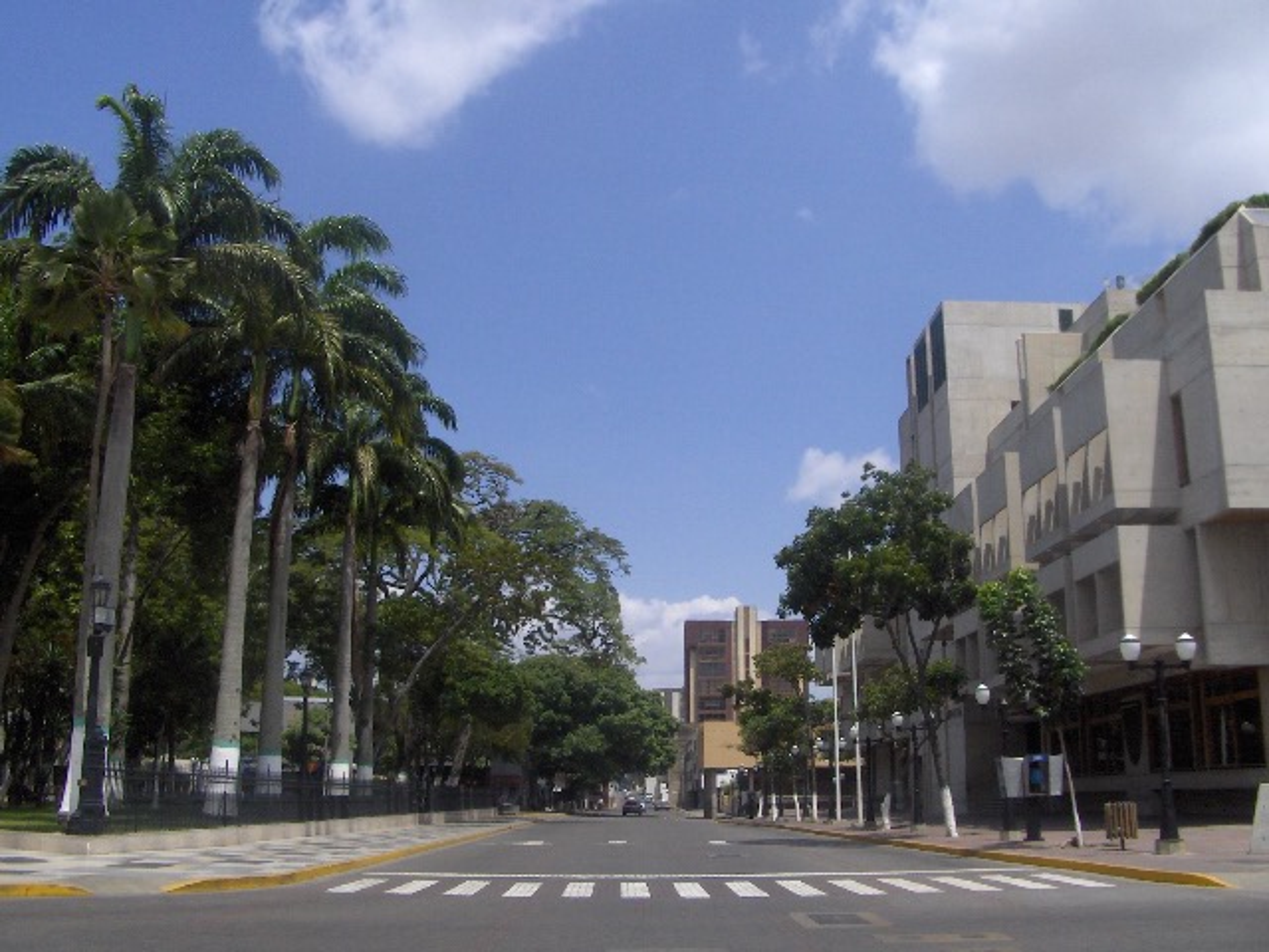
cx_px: 634
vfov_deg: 40.7
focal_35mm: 35
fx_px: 1283
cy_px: 476
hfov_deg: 52.6
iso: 100
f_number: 4.3
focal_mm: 5.8
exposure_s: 1/1333
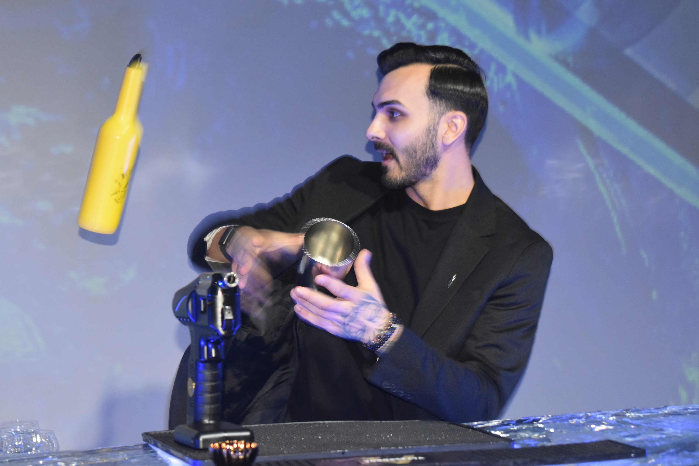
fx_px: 1602
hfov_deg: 24.6
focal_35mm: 82
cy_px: 233
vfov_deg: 16.6
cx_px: 350
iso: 2000
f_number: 5.6
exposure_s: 1/60
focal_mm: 55
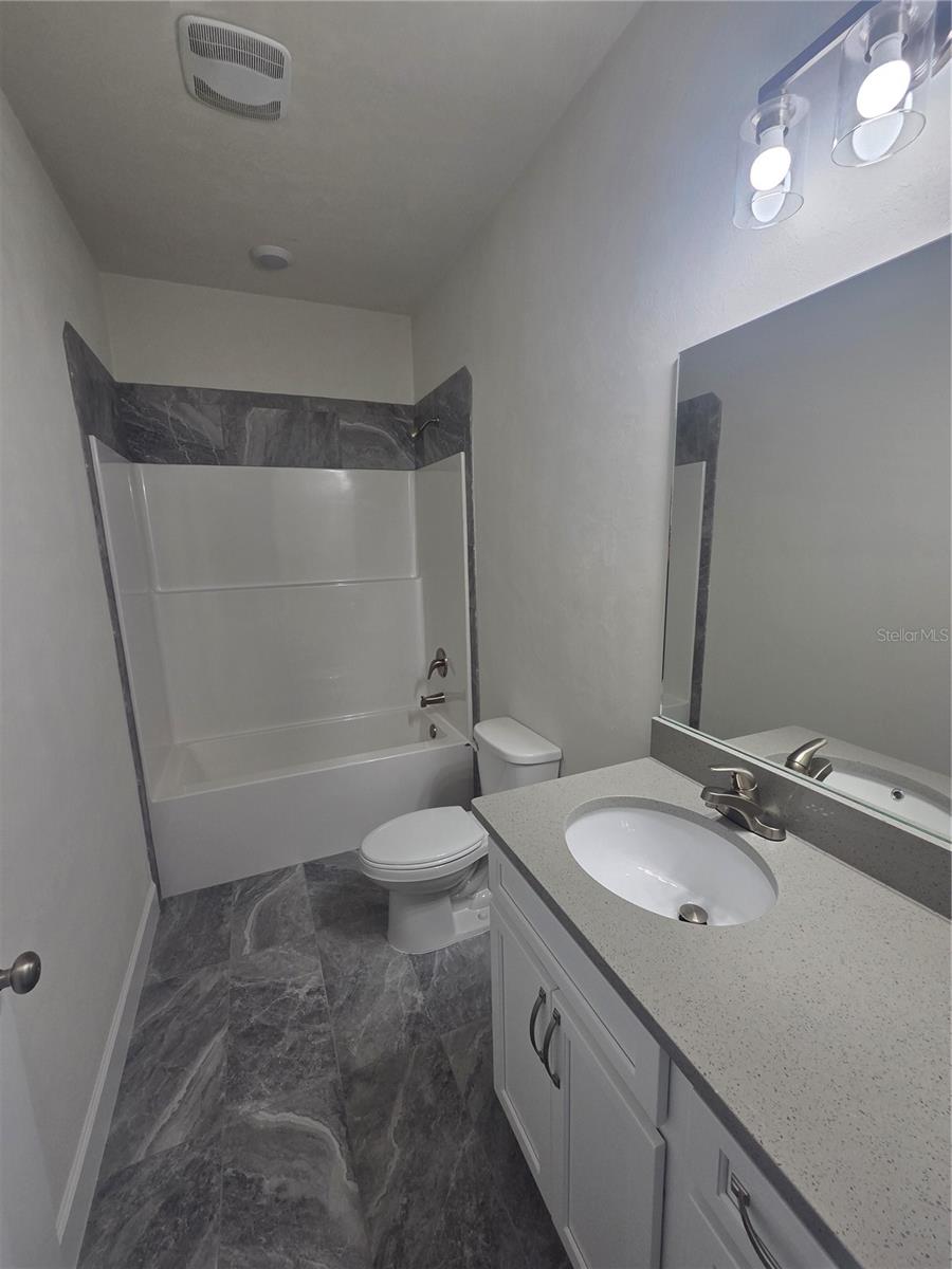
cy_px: 634
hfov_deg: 89.9
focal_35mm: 13
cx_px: 476
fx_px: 477
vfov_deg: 106.2
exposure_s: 1/120
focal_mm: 2.2
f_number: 2.2
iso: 125
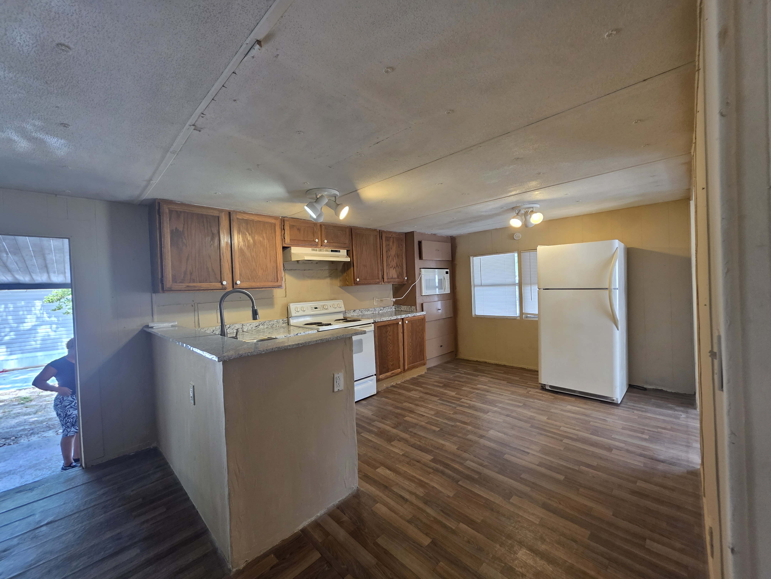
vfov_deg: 89.9
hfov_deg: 106.2
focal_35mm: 13
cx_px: 386
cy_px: 290
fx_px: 290
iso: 200
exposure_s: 1/60
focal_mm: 2.2
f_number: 1.9
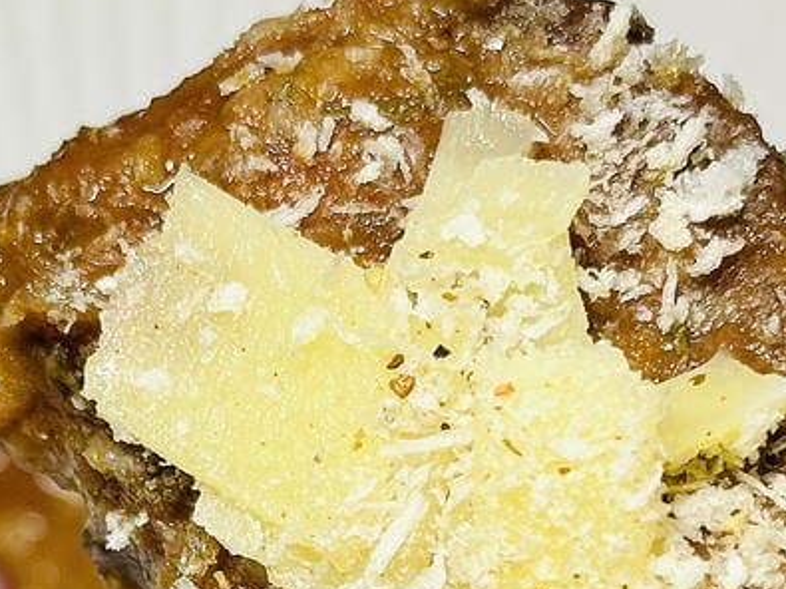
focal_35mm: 146
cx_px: 360
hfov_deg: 13.5
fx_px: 3314
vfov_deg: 10.0
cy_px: 730
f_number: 1.78
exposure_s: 1/41
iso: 80
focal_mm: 6.86
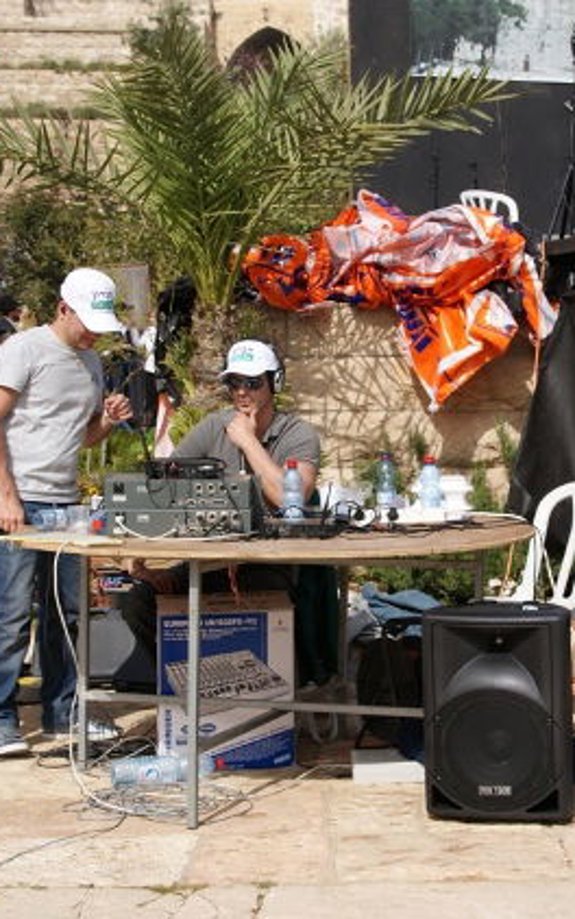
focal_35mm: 65
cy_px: 464
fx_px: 1629
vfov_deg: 31.5
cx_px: 425
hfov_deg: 19.9
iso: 100
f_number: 8
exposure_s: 1/320
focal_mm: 28
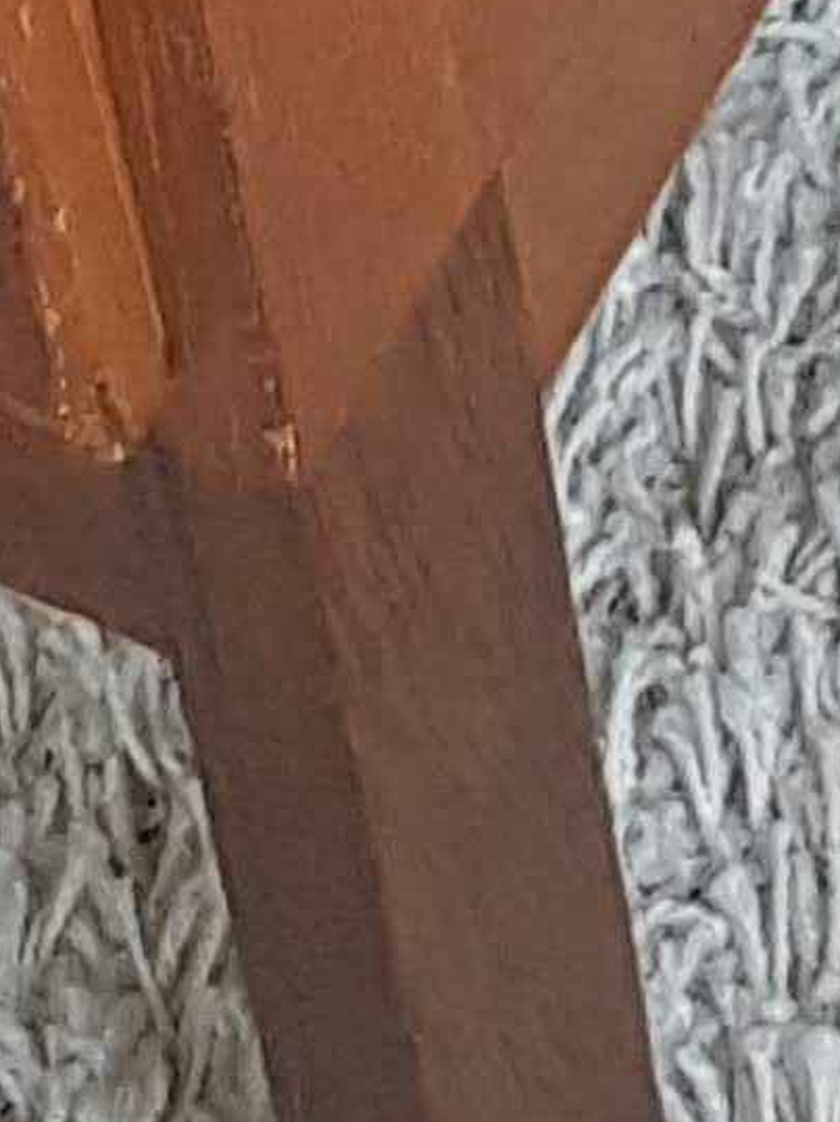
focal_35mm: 195
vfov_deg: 7.8
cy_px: -2895
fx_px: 6314
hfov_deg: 7.6
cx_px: 648
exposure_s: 1/100
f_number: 1.7
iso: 100
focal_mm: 4.2
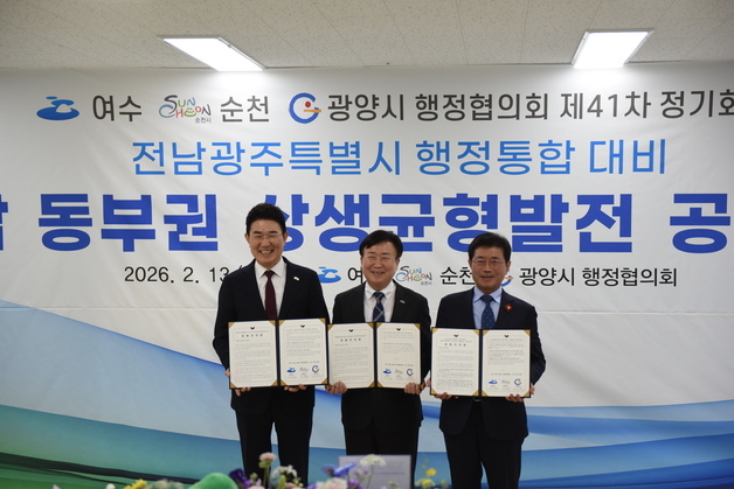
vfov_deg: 21.9
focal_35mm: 62
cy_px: 244
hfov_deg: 32.4
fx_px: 1264
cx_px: 367
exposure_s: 1/800
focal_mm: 62
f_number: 2.8
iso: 1250
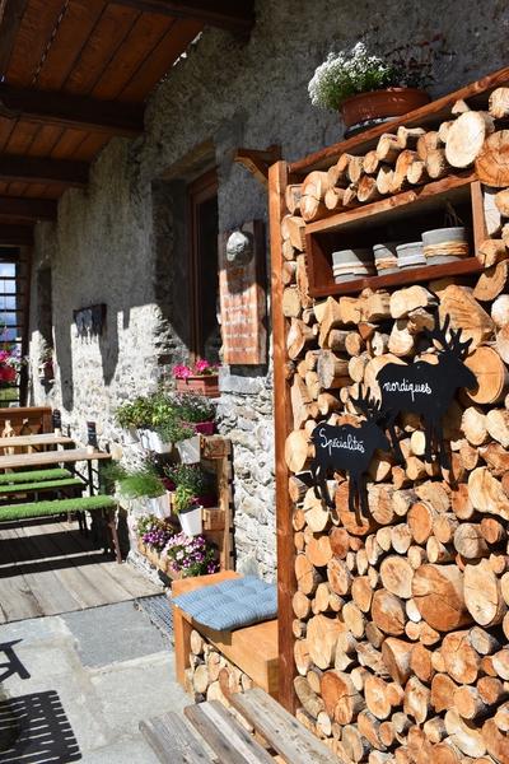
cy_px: 382
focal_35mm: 33
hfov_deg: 40.0
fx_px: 700
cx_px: 254
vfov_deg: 57.2
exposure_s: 1/320
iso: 100
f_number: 9
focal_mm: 22
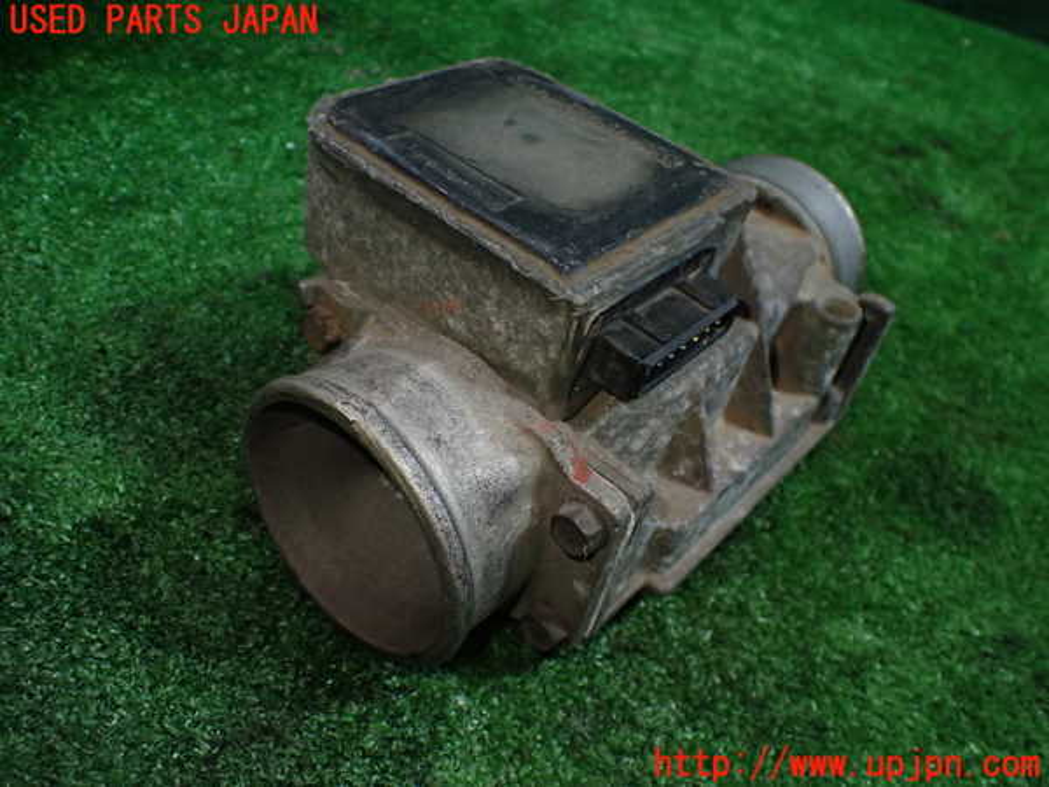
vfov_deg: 46.8
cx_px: 524
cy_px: 394
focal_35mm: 30
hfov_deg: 60.0
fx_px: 909
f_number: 2.3
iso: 400
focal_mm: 5.4
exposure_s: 1/125
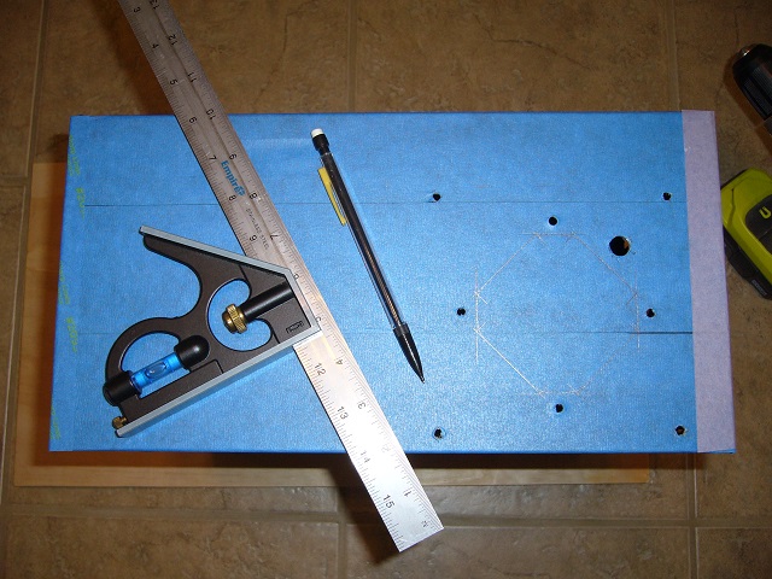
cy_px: 290
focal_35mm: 35
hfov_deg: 52.6
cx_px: 386
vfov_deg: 40.7
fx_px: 781
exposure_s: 1/30
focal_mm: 5.8
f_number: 2.8
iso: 100
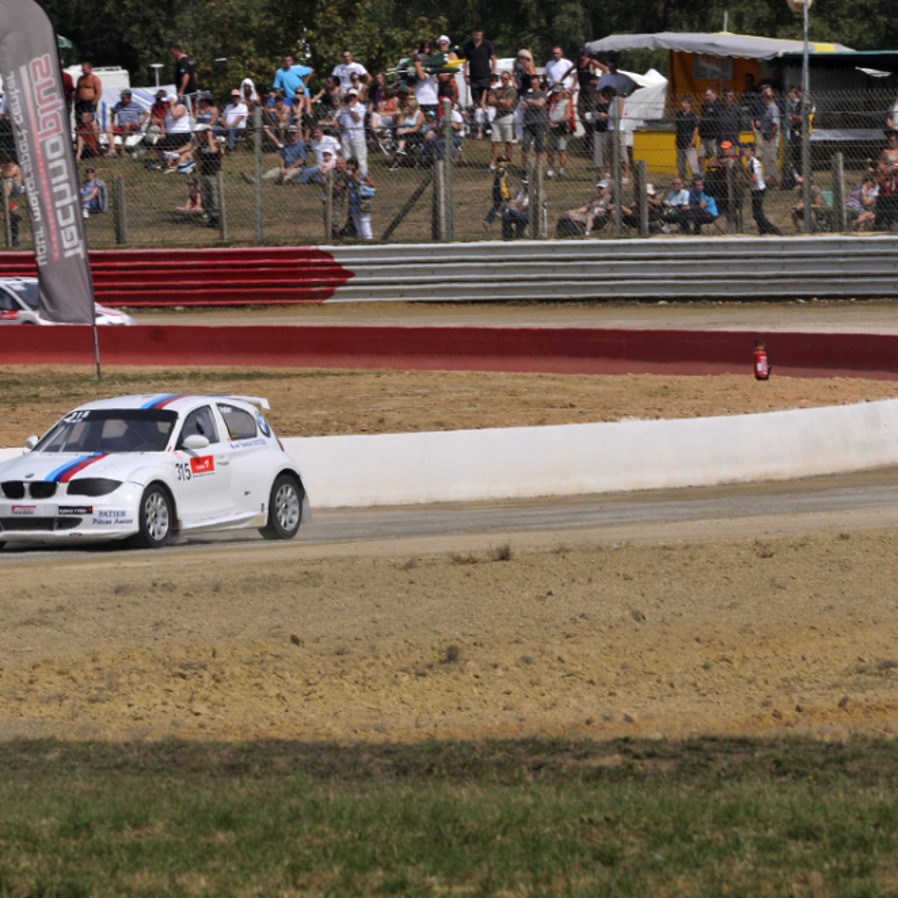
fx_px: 16935
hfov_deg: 3.0
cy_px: 449
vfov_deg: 3.0
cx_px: 415
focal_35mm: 577
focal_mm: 300
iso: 200
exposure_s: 1/500
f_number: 11
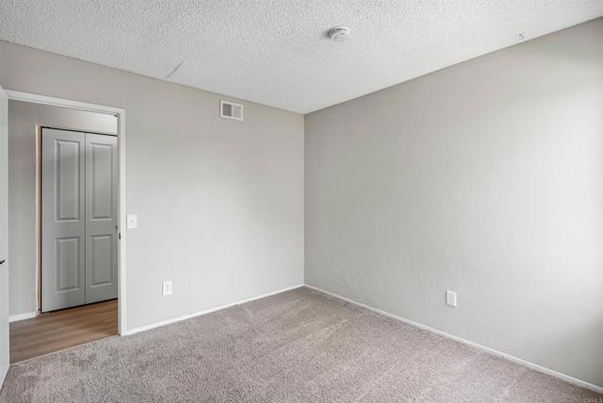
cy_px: 202
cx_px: 302
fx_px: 268
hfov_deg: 96.7
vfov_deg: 73.8
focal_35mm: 16
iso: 100
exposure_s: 1/2.5
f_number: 11
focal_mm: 16
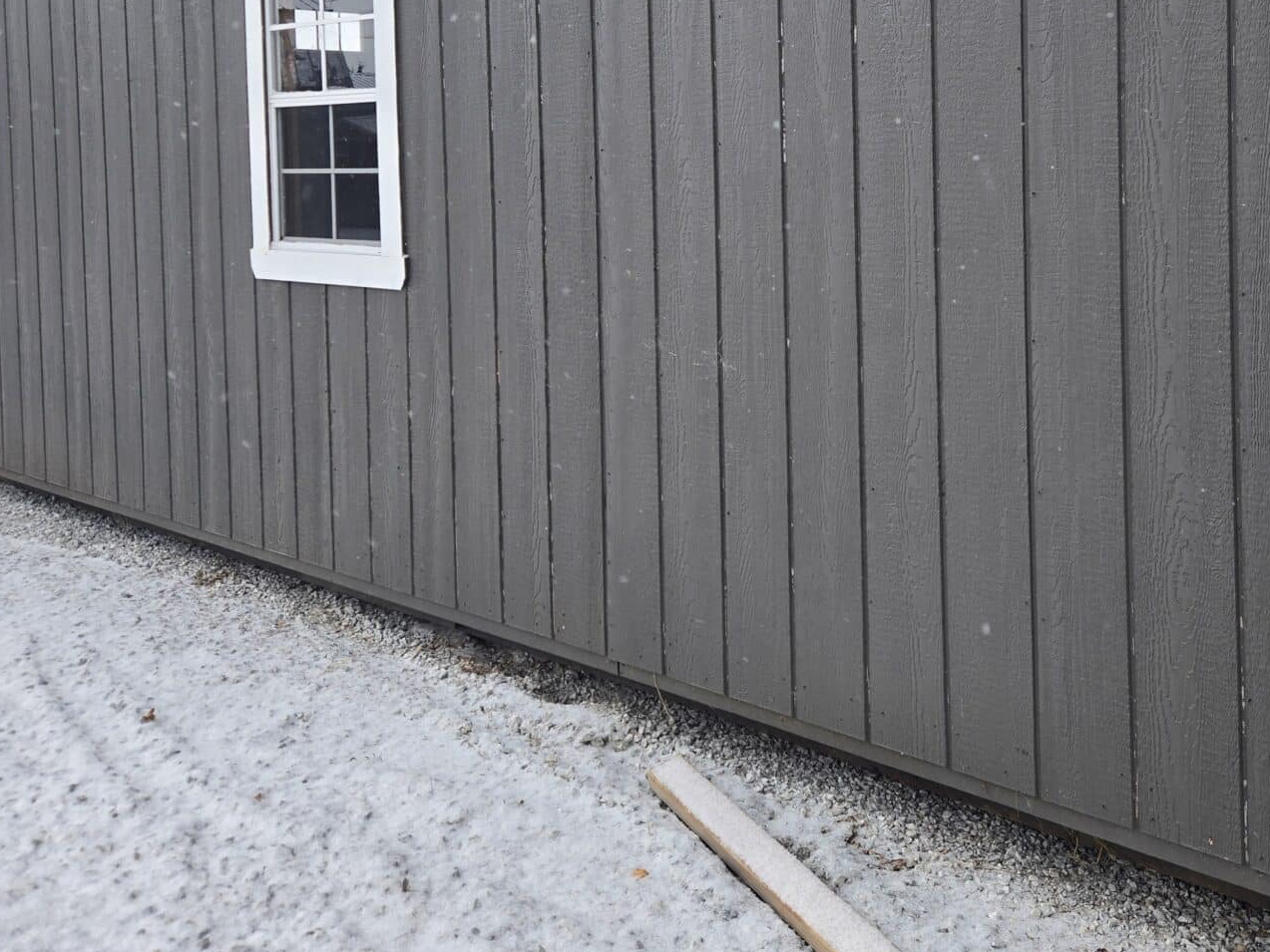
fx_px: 1358
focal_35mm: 37
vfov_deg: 37.4
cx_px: 820
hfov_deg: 49.5
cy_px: 199
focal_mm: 5.4
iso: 25
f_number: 1.8
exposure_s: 1/351
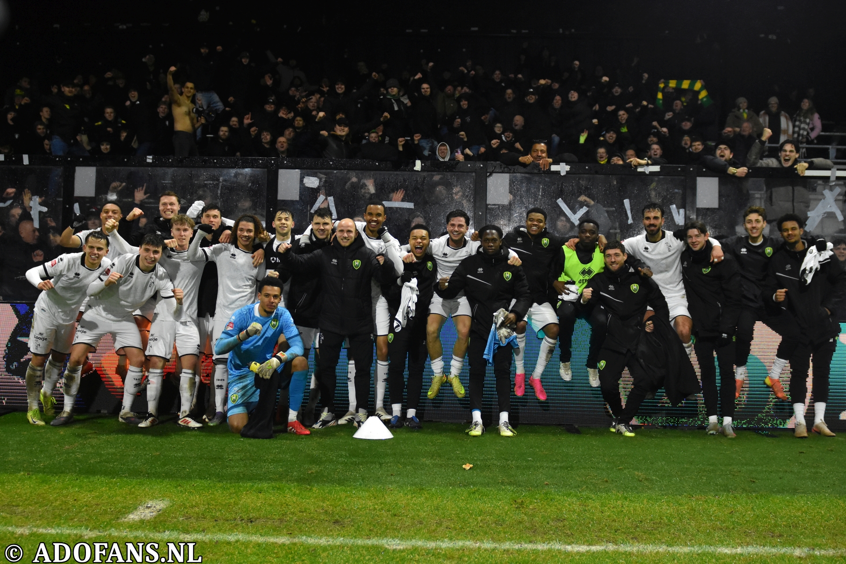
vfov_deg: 36.9
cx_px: 423
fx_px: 846
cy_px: 282
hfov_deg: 53.1
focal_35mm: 36
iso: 3200
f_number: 2.8
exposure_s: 1/800
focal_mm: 24
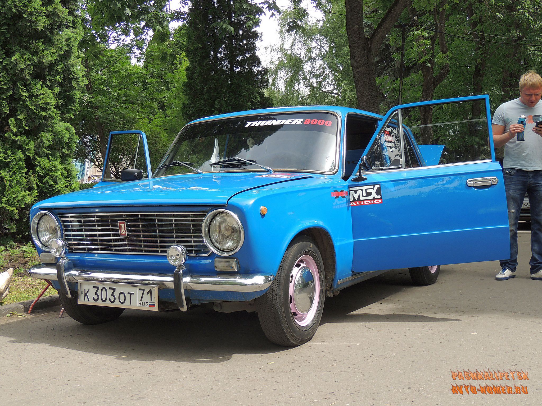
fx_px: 673
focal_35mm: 43
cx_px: 271
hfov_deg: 43.9
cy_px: 203
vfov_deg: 33.6
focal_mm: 7.6
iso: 100
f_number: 3.4
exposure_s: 1/320
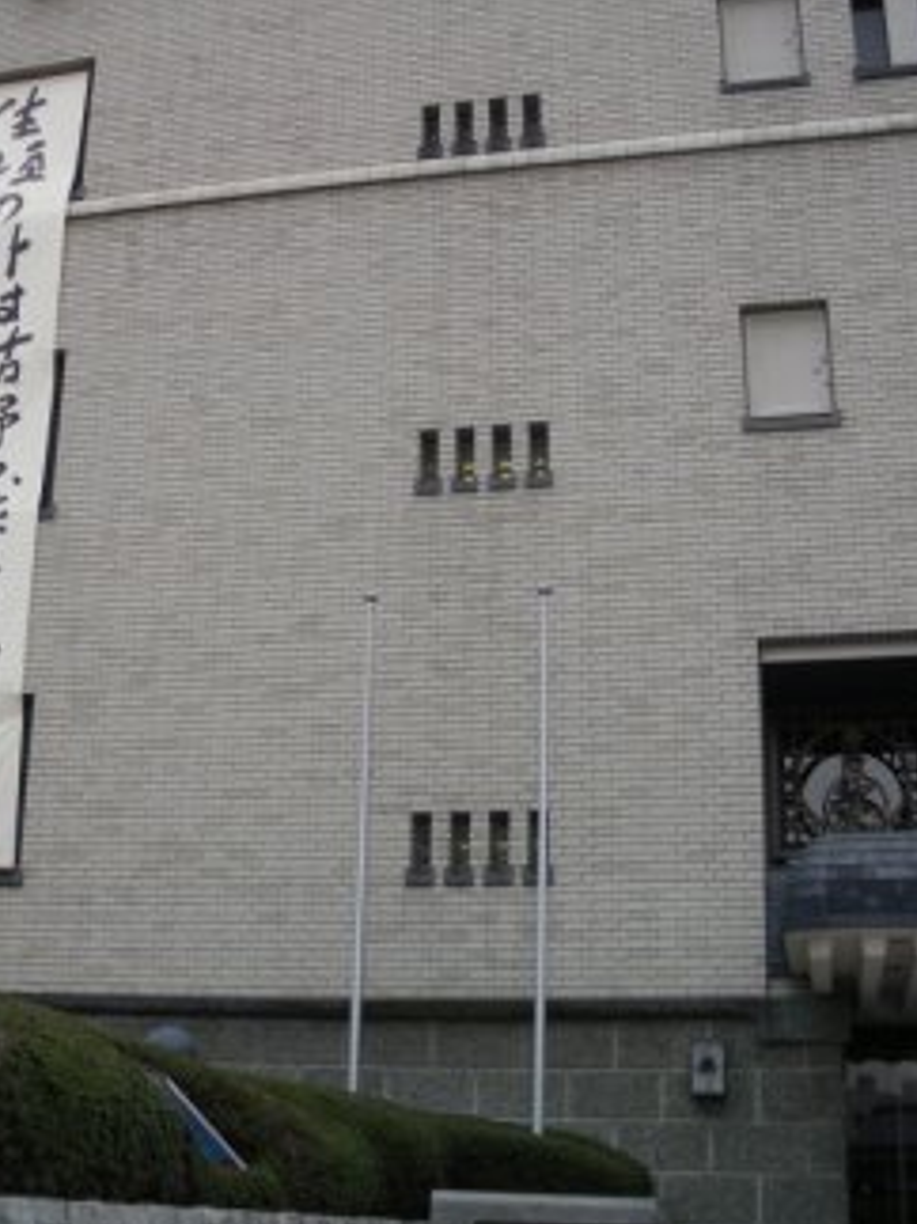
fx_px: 1767
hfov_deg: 28.9
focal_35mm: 50
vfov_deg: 38.1
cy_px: 523
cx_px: 296
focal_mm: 6.3
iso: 64
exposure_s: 1/250
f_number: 3.5
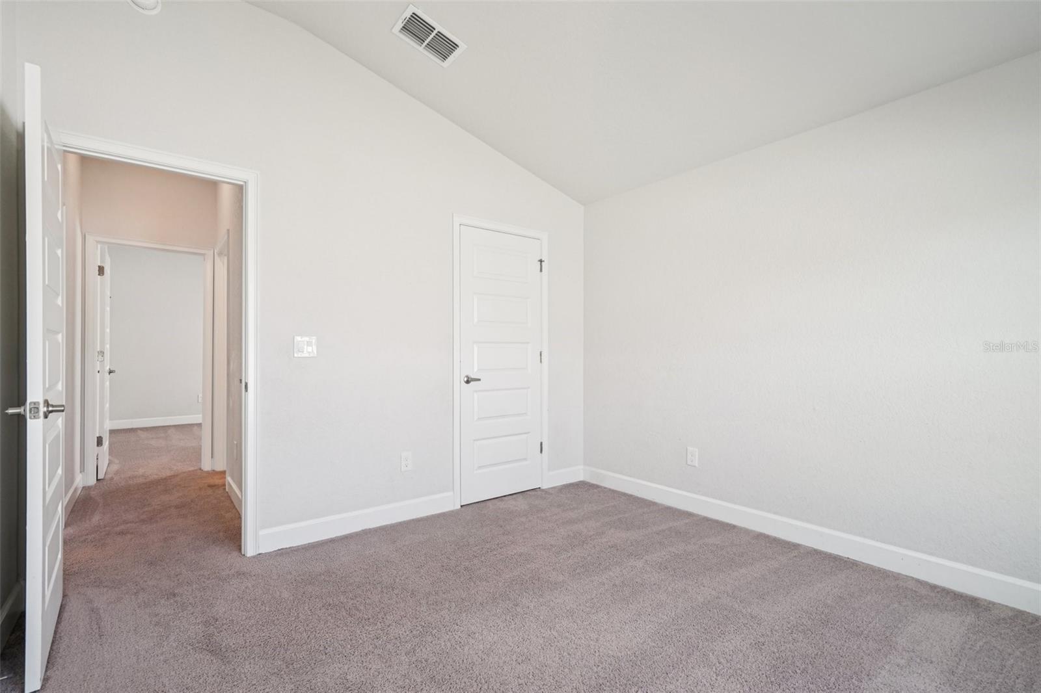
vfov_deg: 73.7
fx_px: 463
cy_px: 346
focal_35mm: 16
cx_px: 520
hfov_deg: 96.7
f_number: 8
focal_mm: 16
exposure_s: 1/45
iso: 400
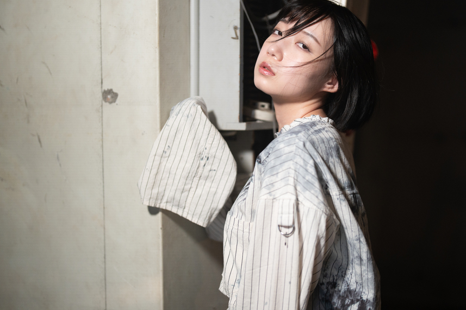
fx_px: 815
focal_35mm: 63
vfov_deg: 21.6
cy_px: 161
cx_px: 282
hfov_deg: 31.8
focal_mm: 50
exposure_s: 1/1250
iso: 640
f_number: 1.2
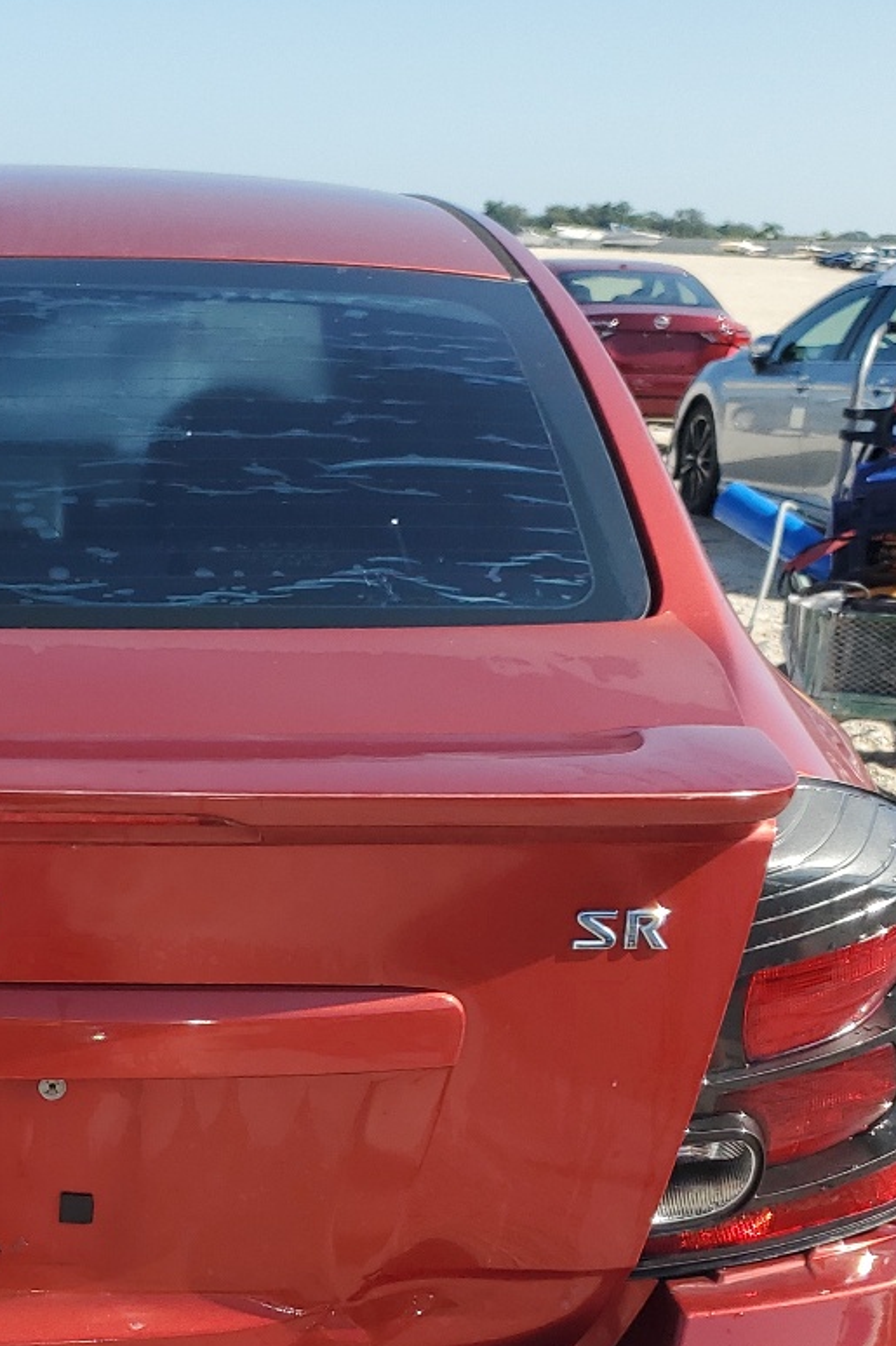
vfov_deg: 34.9
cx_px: -21
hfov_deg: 23.1
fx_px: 2091
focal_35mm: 56
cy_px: 1008
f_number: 1.5
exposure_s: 1/2000
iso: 50
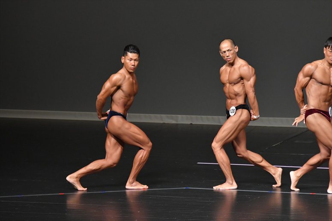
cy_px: 110
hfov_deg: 6.5
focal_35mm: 315
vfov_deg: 4.4
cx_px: 166
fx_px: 2904
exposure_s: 1/400
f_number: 5.6
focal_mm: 210
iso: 5000
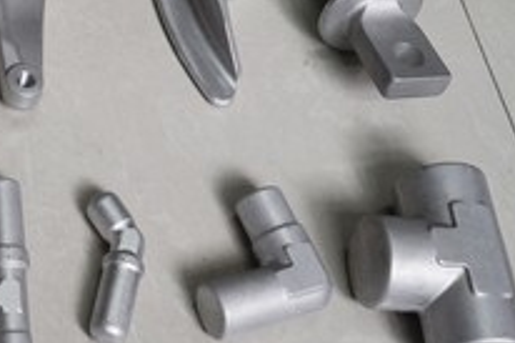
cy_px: 48
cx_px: 5
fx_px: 1001
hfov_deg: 27.3
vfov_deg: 19.1
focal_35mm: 70
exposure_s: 1/30
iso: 1000
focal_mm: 32
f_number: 20
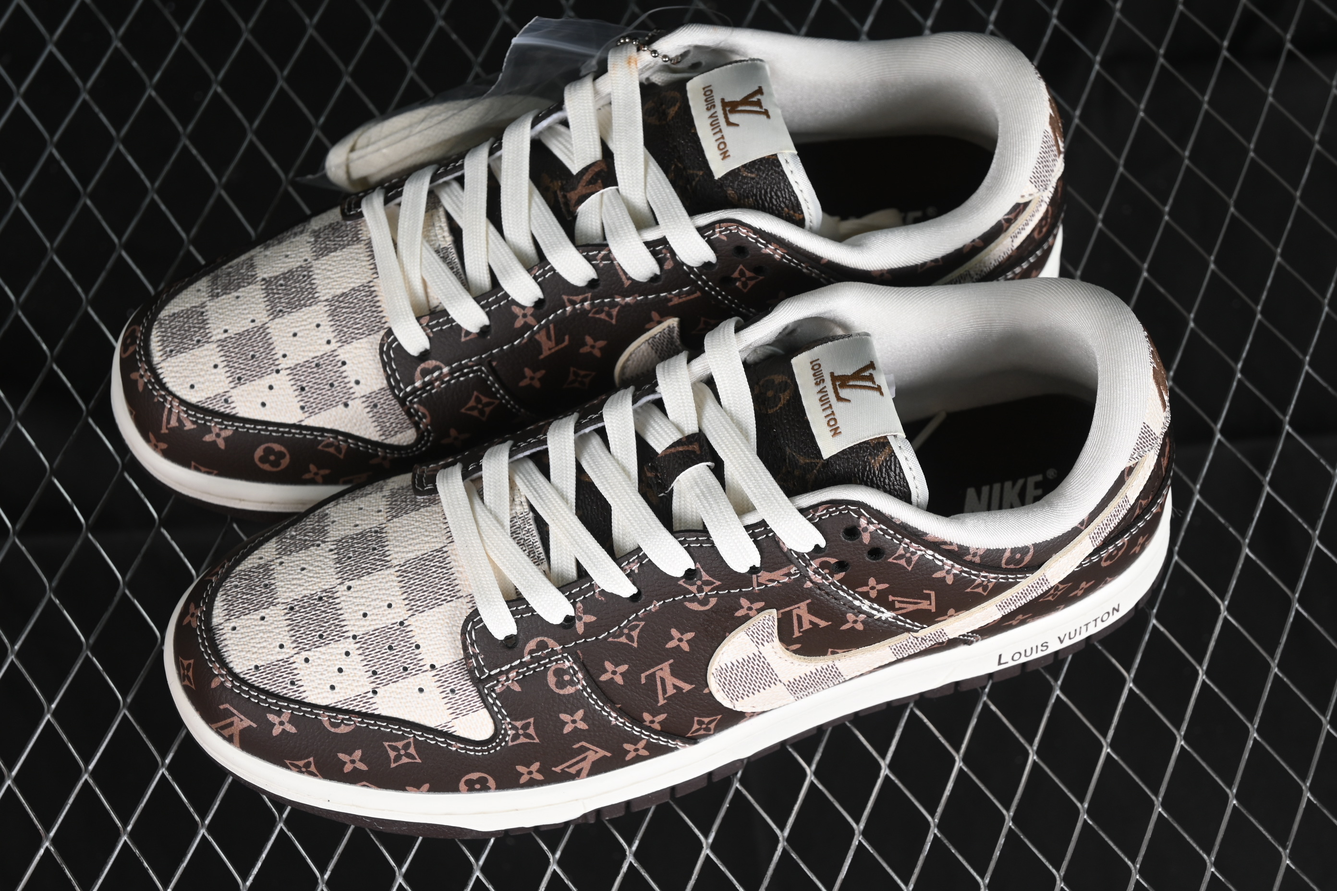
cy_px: 446
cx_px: 668
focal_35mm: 75
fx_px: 2785
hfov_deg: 27.0
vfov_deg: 18.2
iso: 160
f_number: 6.3
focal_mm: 50
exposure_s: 1/60
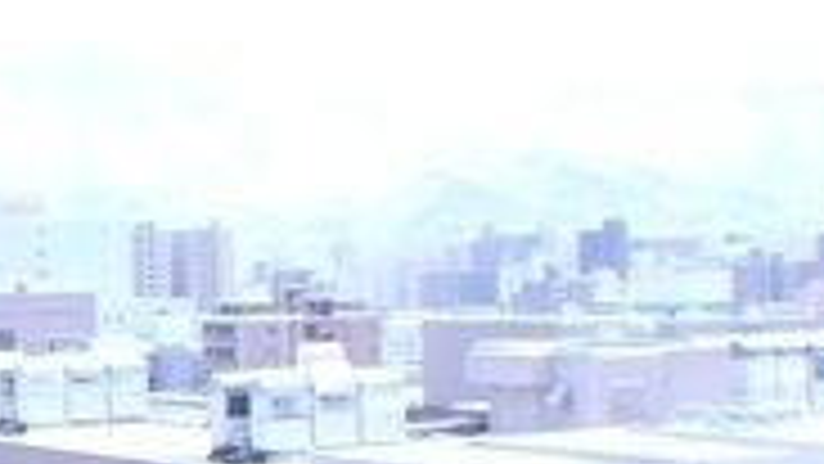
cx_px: -405
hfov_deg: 22.1
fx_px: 1748
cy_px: 329
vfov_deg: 15.1
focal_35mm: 80
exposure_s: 1/30
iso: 500
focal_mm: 3.7
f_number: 3.5
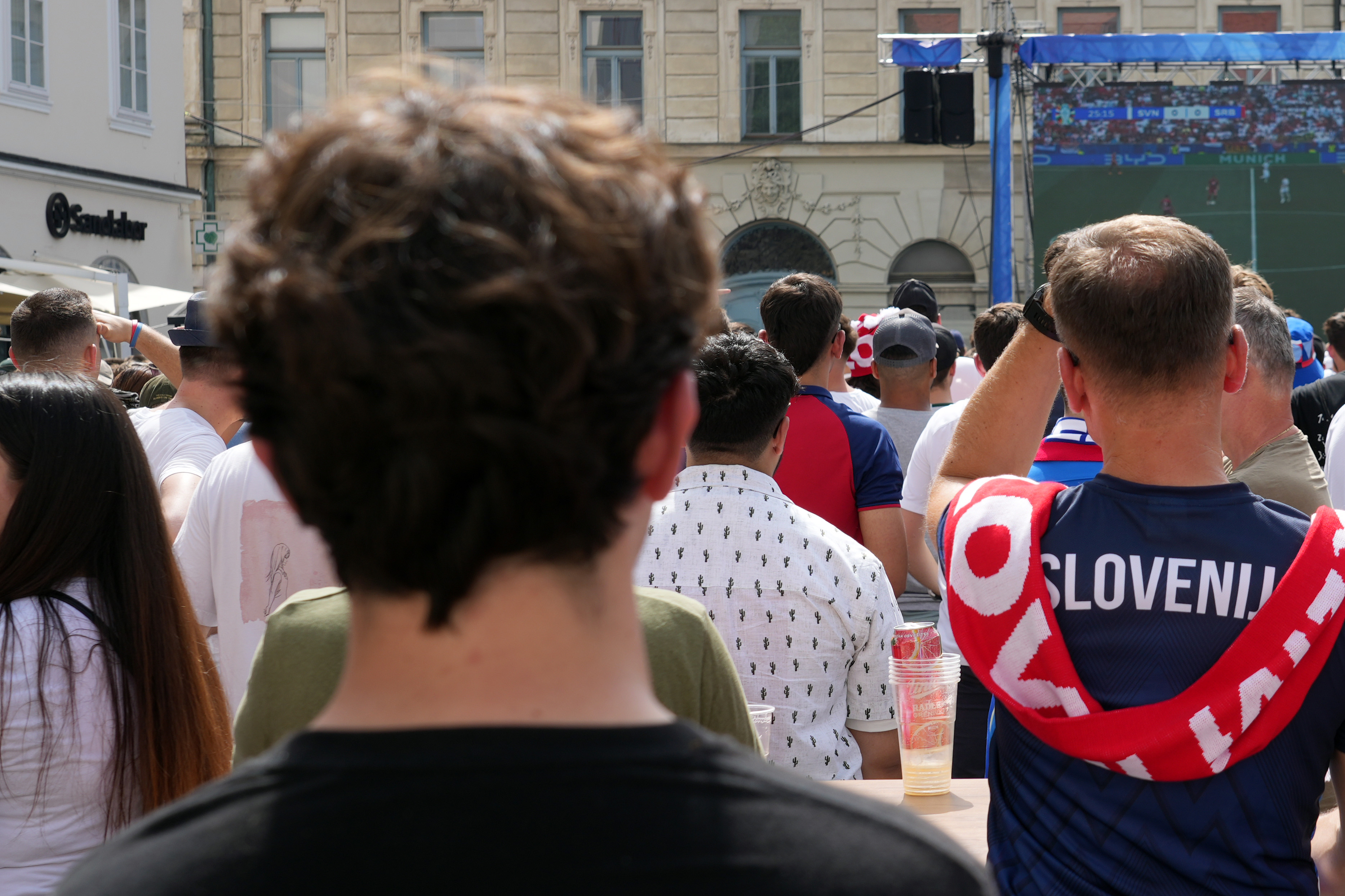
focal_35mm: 77
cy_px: 442
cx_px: 1153
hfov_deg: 25.7
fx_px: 2877
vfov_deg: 17.7
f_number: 7.1
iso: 100
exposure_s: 1/200
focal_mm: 41
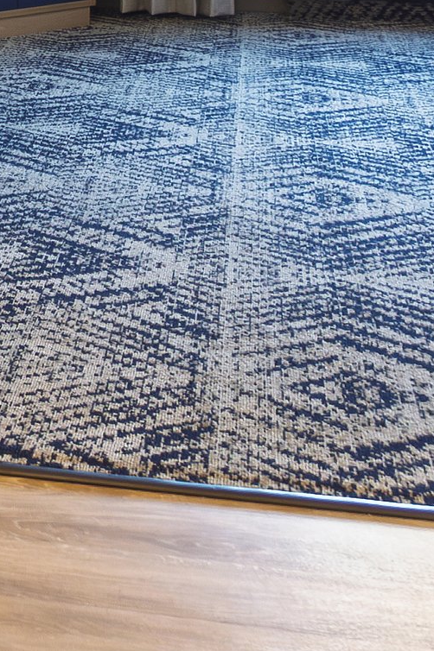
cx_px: -114
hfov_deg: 19.4
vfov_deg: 29.1
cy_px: 6
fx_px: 1176
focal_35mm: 65
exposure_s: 1/3
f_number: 2.8
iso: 100
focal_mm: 3.58
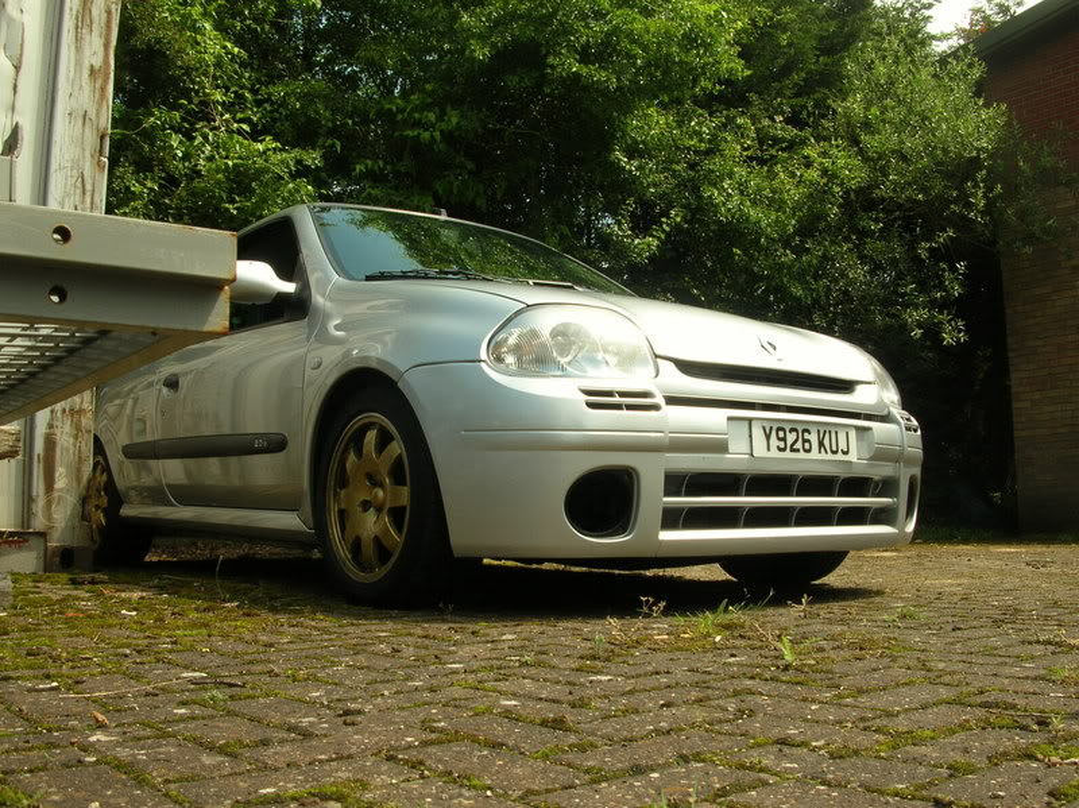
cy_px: 404
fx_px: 1090
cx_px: 540
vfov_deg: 40.7
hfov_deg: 52.7
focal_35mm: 35
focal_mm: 5.8
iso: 50
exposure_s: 1/183
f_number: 5.6
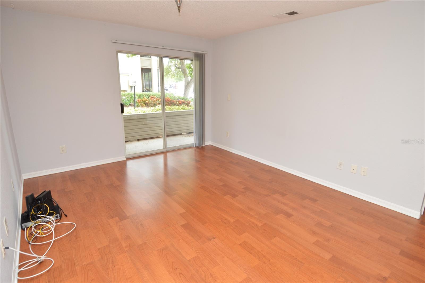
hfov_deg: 90.1
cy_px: 142
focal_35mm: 18
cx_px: 212
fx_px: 212
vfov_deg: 67.3
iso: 400
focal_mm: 12
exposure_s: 1/80
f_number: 4.5
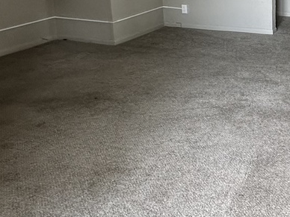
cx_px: 269
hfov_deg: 34.5
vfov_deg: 27.0
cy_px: 19
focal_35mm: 52
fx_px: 436
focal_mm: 2.22
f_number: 2.2
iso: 250
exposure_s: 1/99
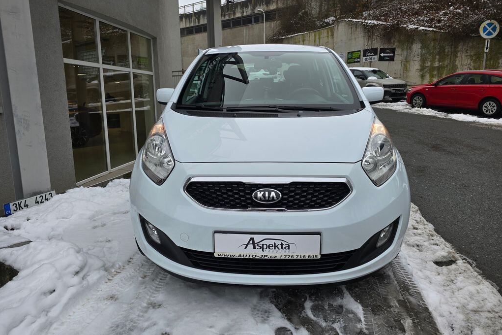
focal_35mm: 24
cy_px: 154
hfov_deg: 73.8
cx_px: 251
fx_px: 335
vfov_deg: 53.0
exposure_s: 1/180
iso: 25
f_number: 1.7
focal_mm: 6.3
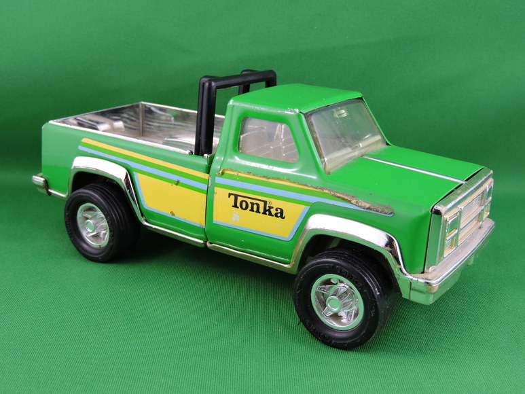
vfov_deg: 32.2
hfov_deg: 42.1
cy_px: 197
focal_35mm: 45
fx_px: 683
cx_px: 262
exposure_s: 1/30
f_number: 4
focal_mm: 8.1
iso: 125
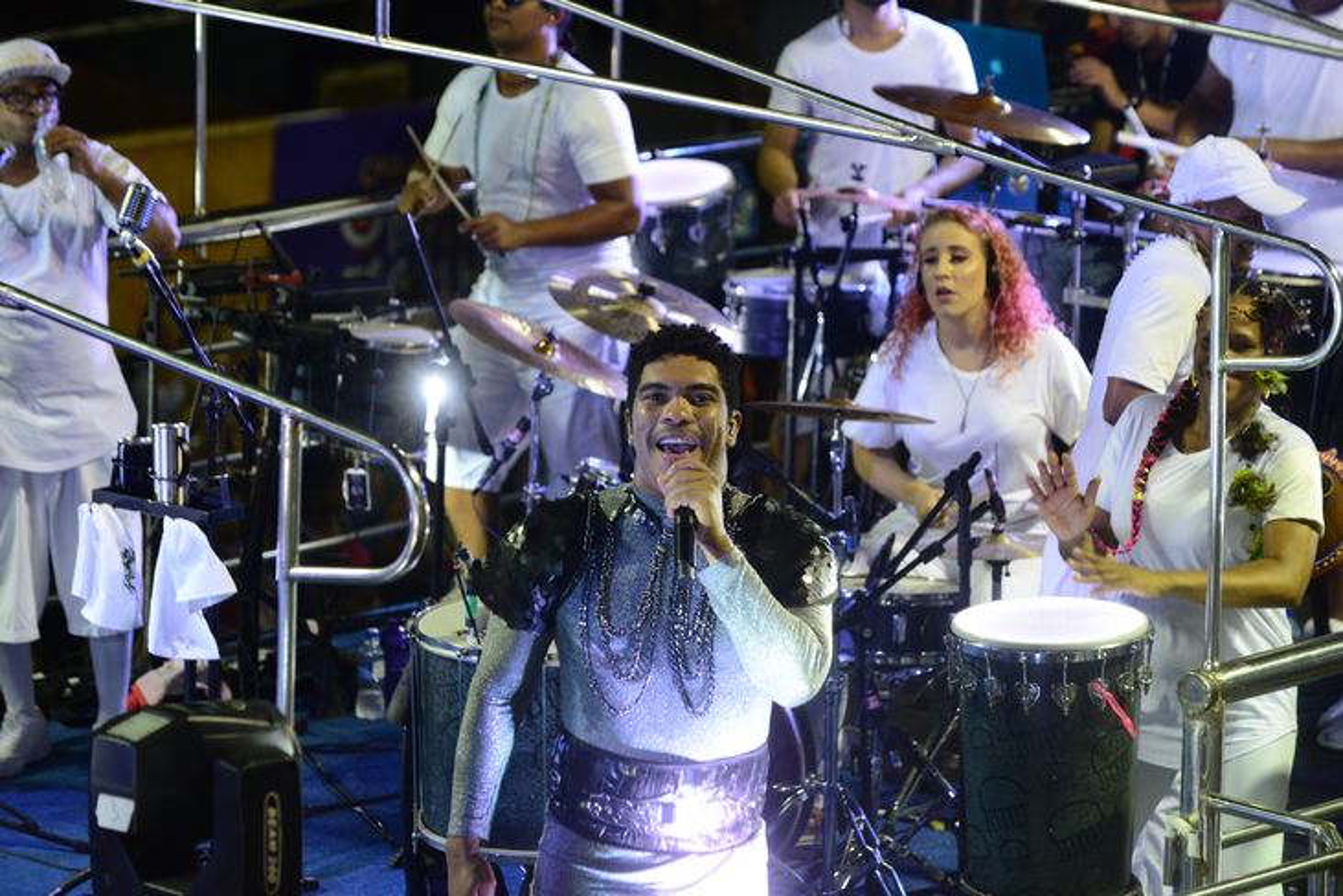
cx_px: 672
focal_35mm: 170
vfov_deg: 8.1
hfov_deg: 12.1
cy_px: 448
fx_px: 6344
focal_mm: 170
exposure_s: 1/250
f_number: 5.6
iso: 2500
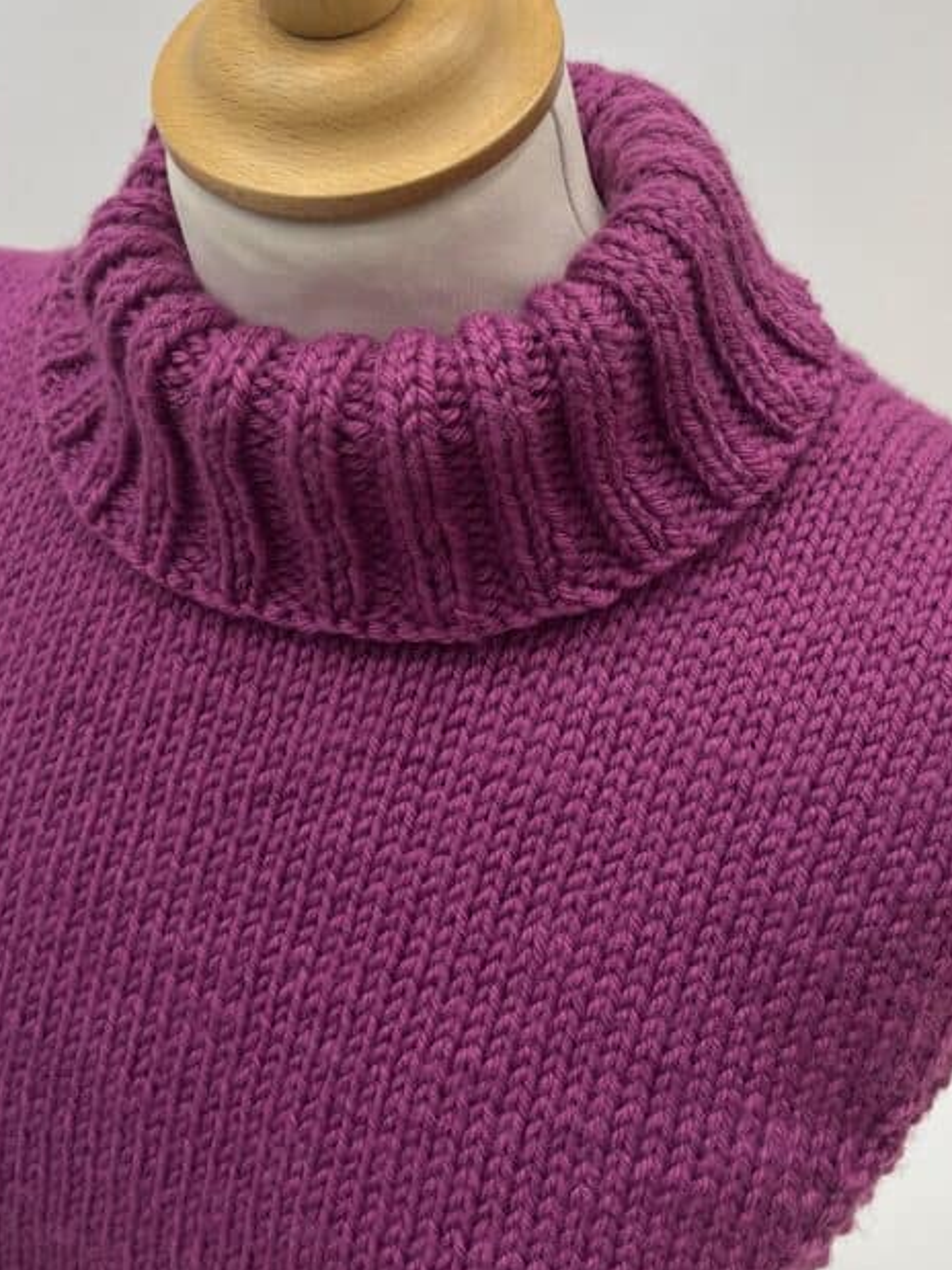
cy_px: 392
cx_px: 435
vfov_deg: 43.1
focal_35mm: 43
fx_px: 1577
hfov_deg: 33.6
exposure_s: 1/100
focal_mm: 5.1
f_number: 1.6
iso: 100
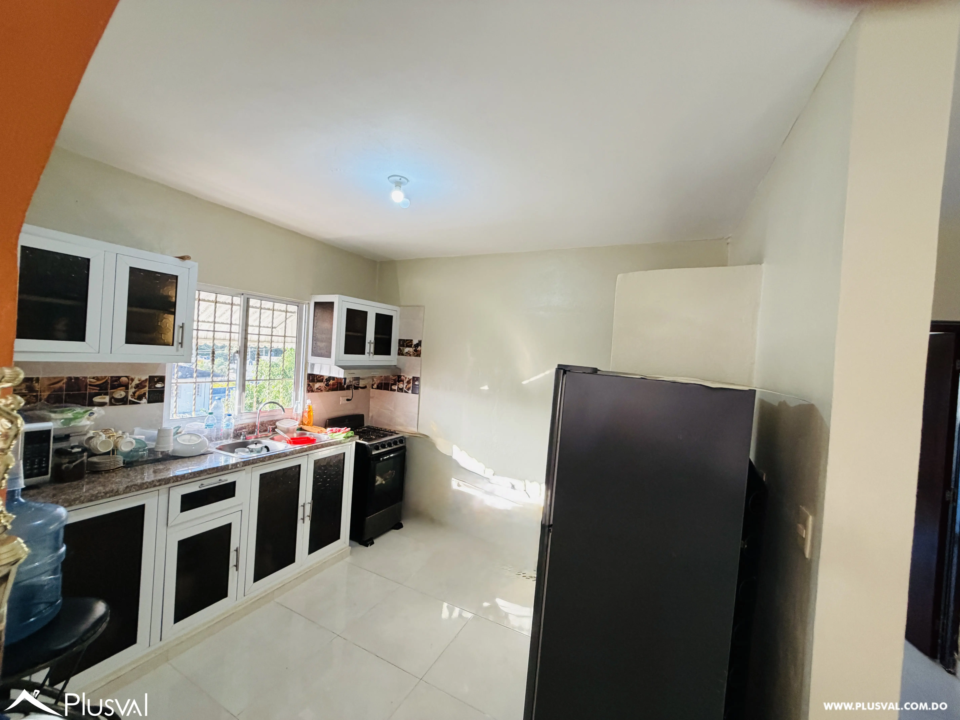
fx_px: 388
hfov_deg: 102.1
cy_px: 360
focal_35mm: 14
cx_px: 480
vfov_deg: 85.7
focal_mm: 2.22
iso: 250
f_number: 2.2
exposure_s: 1/120
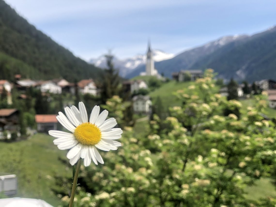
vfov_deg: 25.7
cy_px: 104
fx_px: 454
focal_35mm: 57
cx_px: 138
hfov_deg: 33.8
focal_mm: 6.6
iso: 20
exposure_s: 1/585
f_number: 2.8
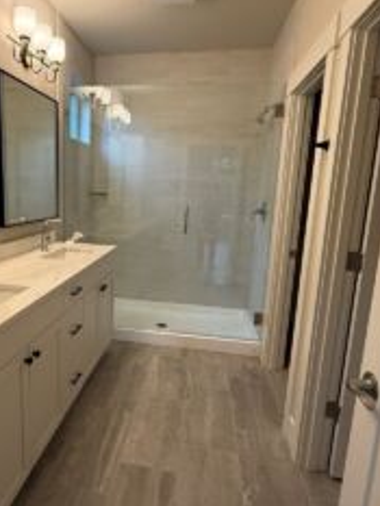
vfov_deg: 71.6
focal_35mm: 24
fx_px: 351
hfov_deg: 55.9
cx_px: 135
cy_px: 248
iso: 320
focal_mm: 2.22
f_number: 2.2
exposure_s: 1/120
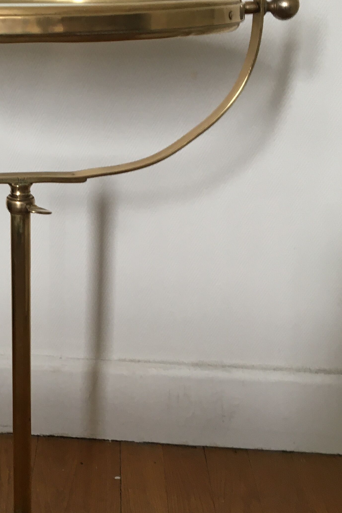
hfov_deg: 22.3
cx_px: 13
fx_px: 841
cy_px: 260
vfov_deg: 33.9
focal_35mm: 59
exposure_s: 1/33
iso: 64
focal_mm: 4.15
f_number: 2.2
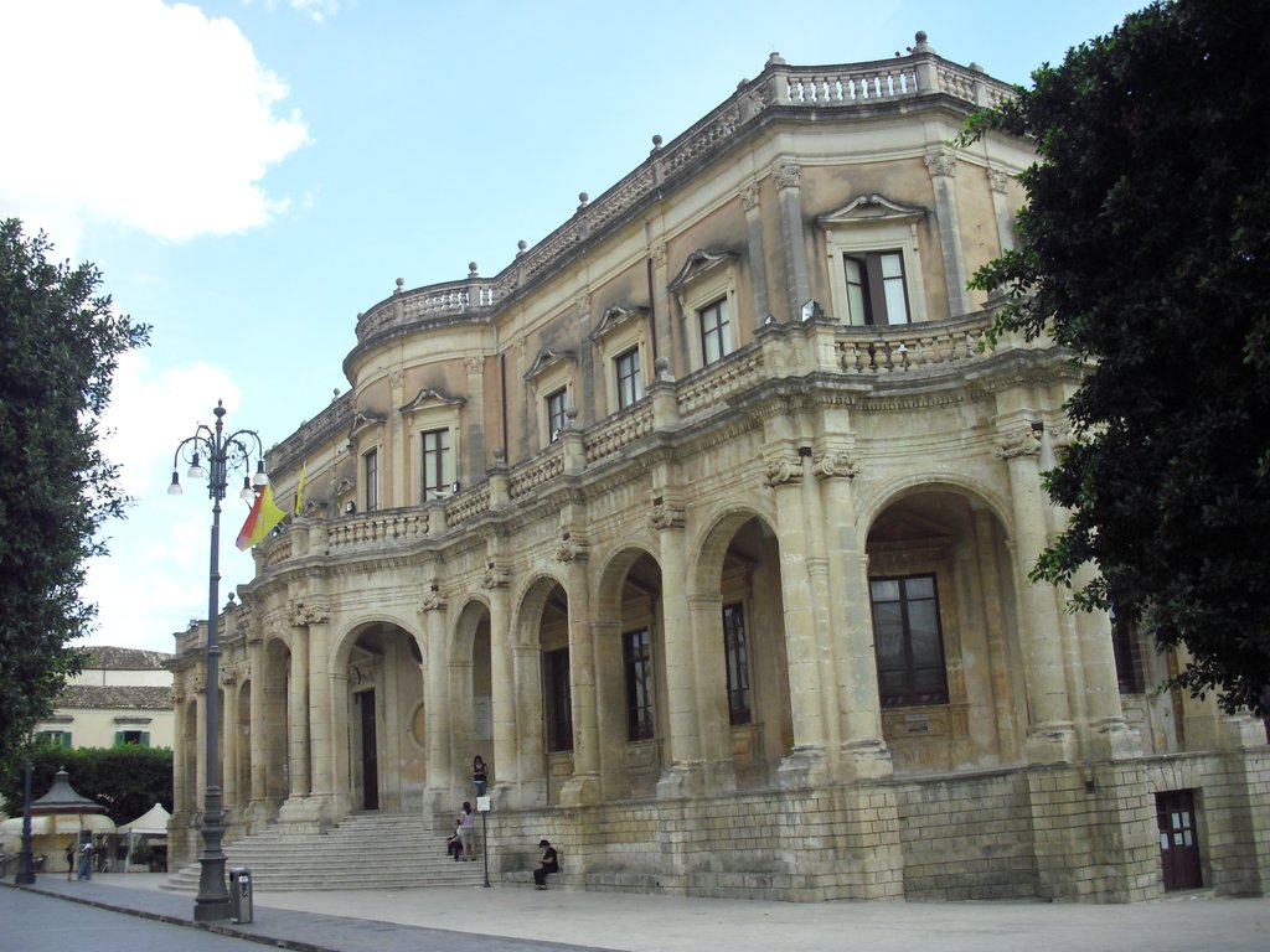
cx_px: 635
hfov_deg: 49.0
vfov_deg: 37.7
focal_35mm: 38
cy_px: 476
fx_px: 1394
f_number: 8
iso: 100
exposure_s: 1/80
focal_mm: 6.2
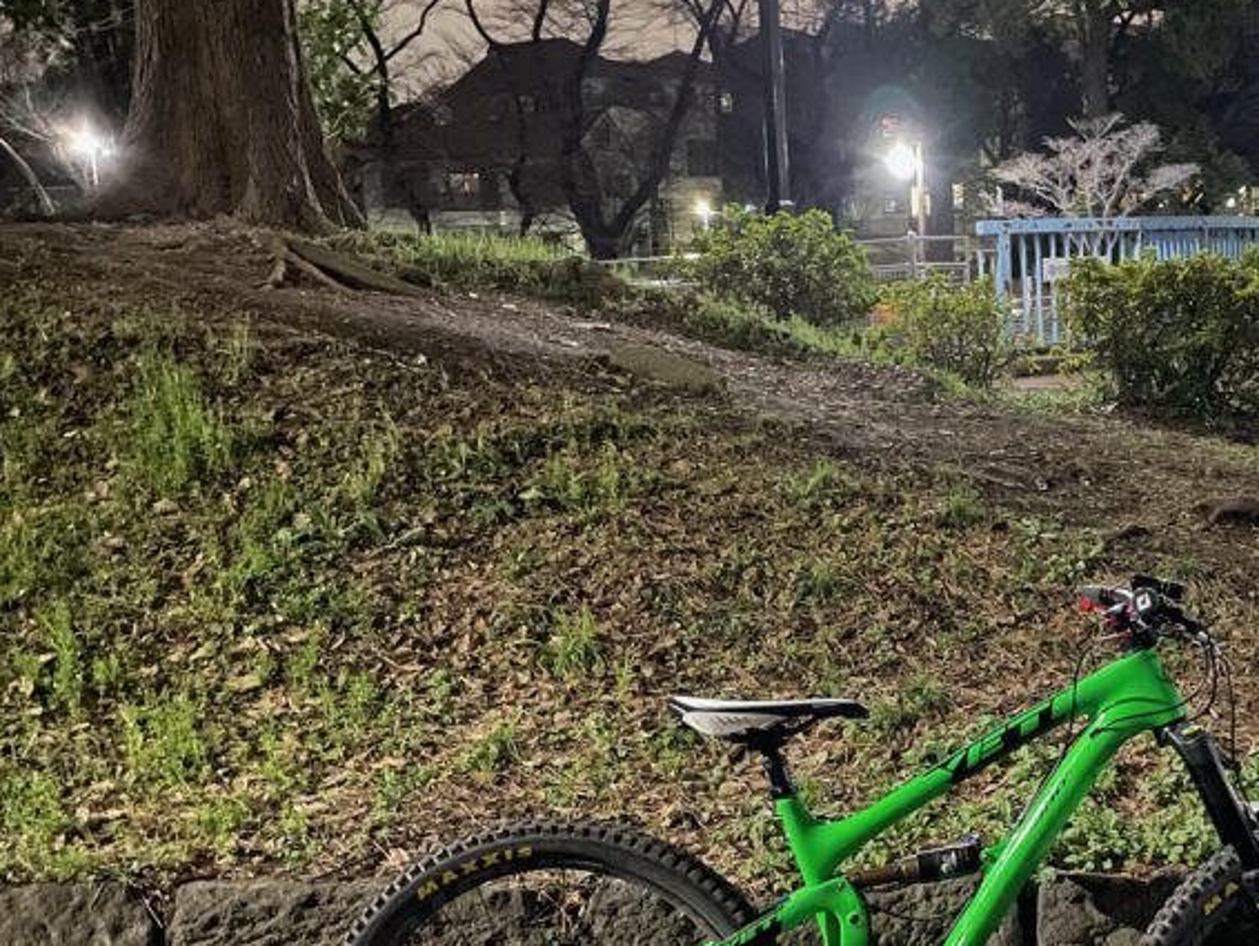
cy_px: 770
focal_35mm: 47
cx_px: 1045
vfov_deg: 30.1
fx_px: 1710
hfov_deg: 38.6
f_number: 1.6
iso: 1000
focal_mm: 4.2
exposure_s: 1/4
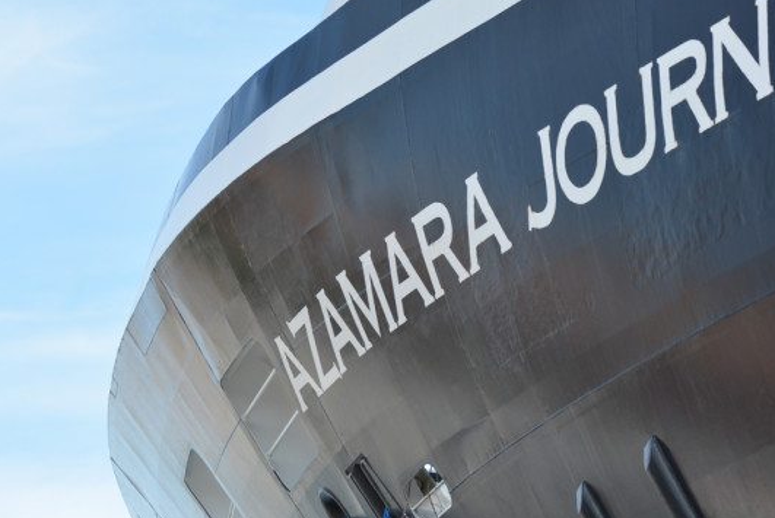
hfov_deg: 13.8
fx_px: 3189
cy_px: 188
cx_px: 496
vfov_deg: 9.3
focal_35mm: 148
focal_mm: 70
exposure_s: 1/500
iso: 200
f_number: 5.6
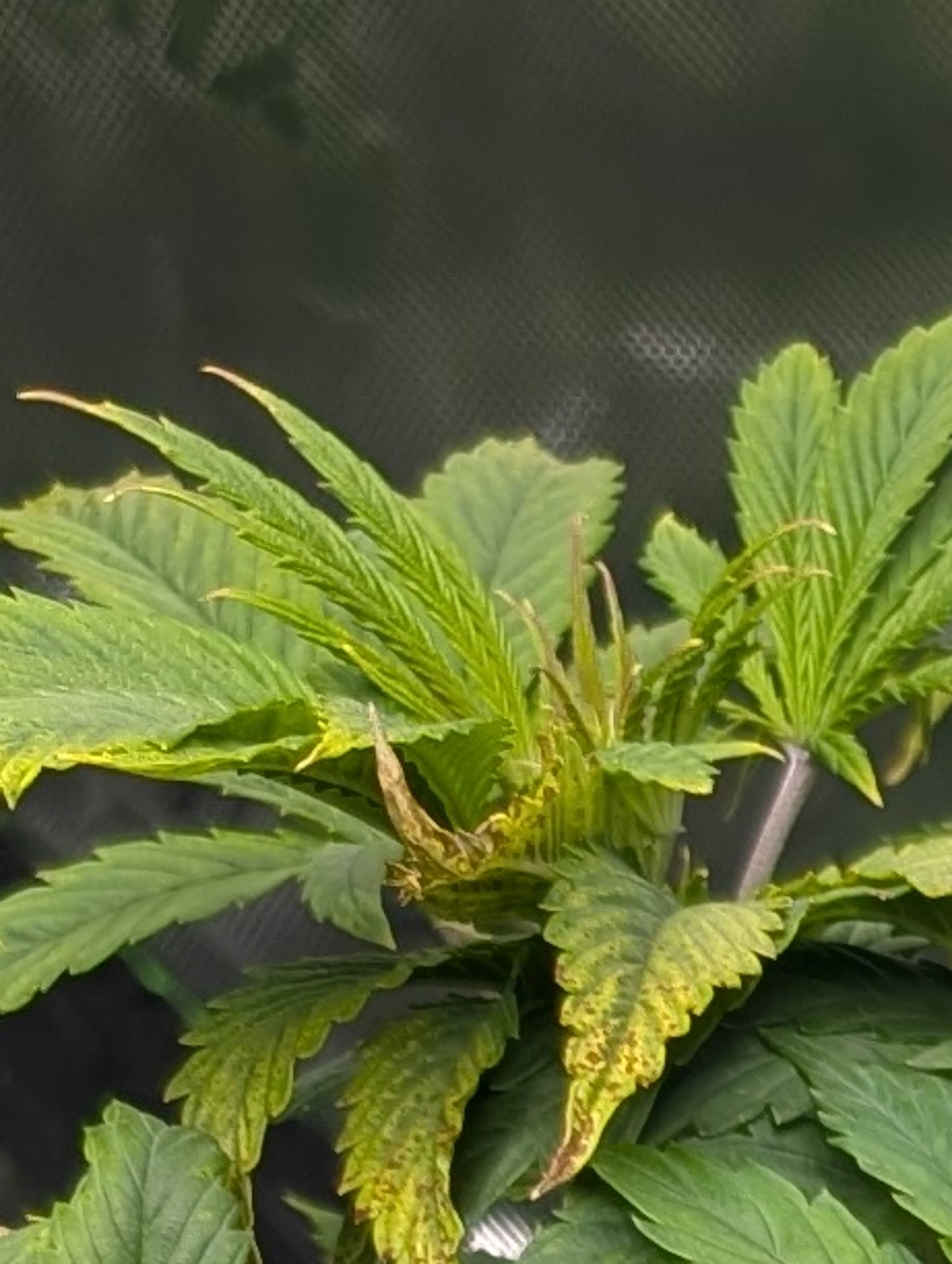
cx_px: 2278
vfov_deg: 10.1
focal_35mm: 160
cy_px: 3408
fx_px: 5851
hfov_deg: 8.5
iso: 19
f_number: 1.68
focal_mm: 6.9
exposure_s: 1/305
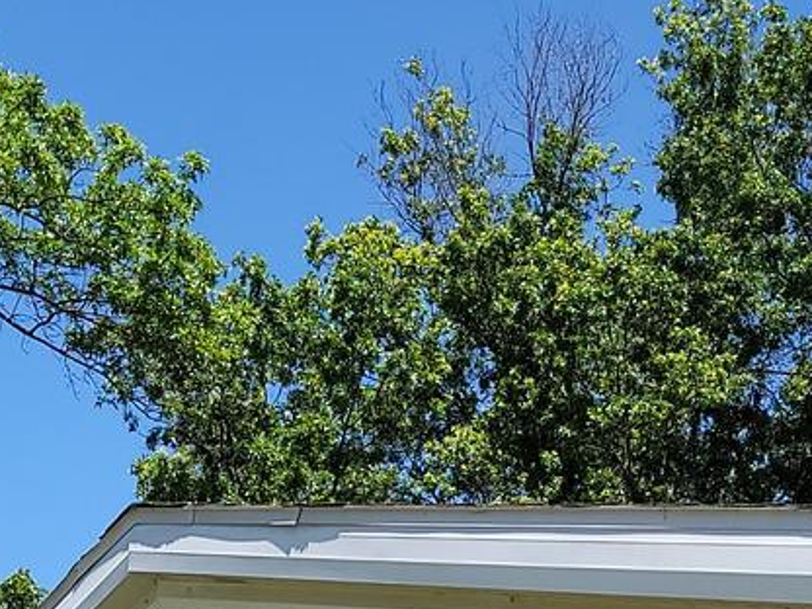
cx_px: 539
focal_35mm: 123
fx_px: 2885
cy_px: 1339
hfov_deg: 16.0
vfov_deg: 10.7
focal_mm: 7
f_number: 1.8
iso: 20
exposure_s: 1/887
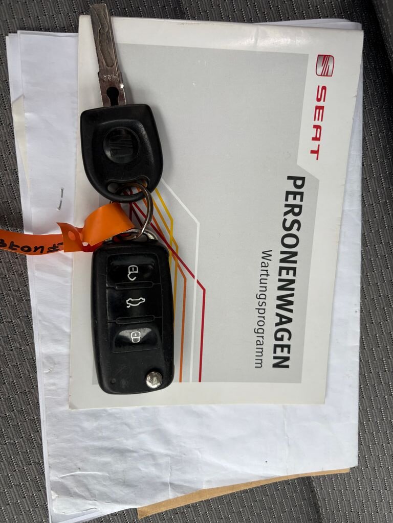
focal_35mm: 26
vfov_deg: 67.3
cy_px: 262
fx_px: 394
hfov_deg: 53.1
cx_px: 196
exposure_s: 1/121
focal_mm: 5.96
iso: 125
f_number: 1.6
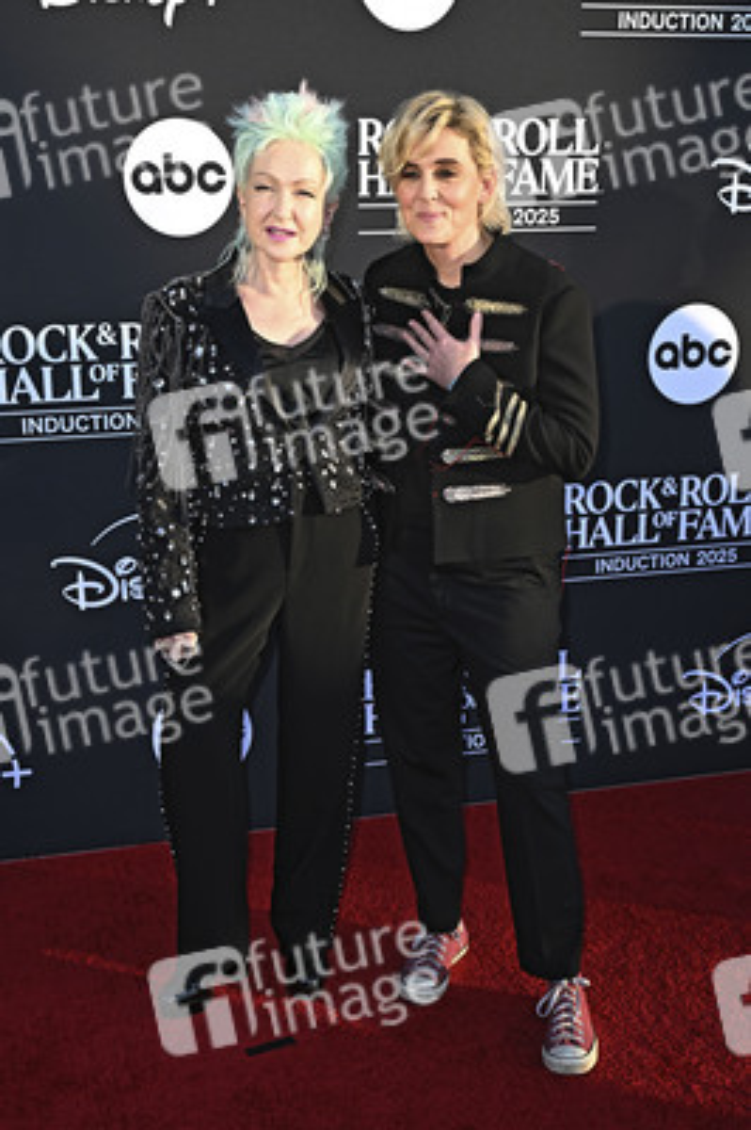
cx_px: 376
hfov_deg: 35.0
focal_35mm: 38
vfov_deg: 50.7
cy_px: 565
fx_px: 1191
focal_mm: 38
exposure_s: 1/320
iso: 320
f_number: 8
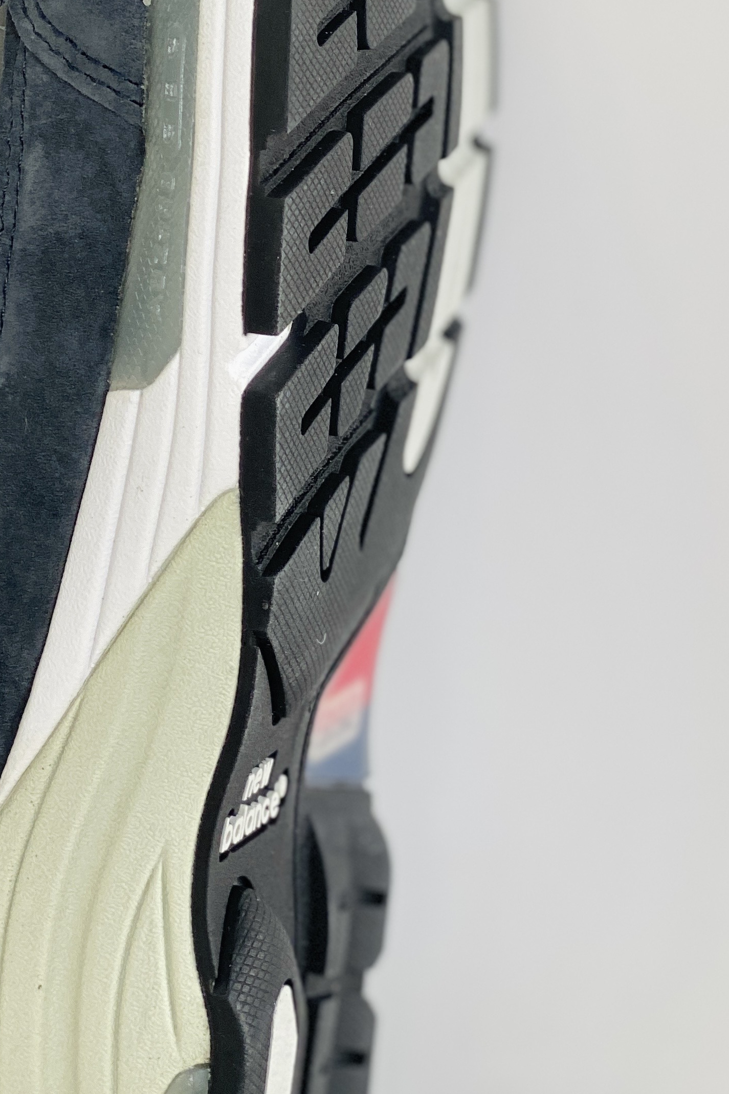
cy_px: 174
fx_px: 3099
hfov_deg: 13.3
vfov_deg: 19.7
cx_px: 138
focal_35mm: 102
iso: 50
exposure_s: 1/100
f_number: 2
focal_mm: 6
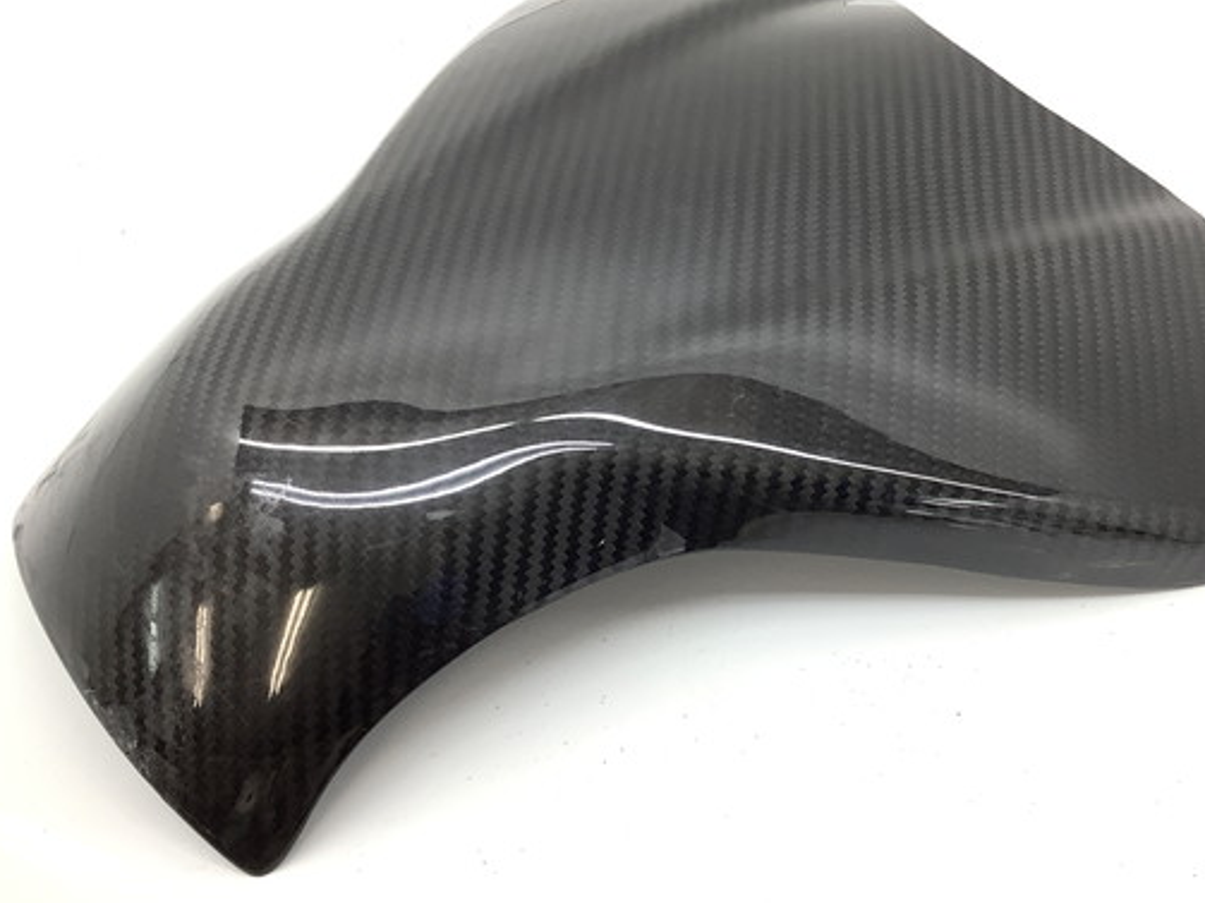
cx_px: 685
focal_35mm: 37
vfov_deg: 38.6
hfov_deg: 50.0
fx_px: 1288
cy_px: 402
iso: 50
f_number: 2.4
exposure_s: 1/120
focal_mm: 3.3
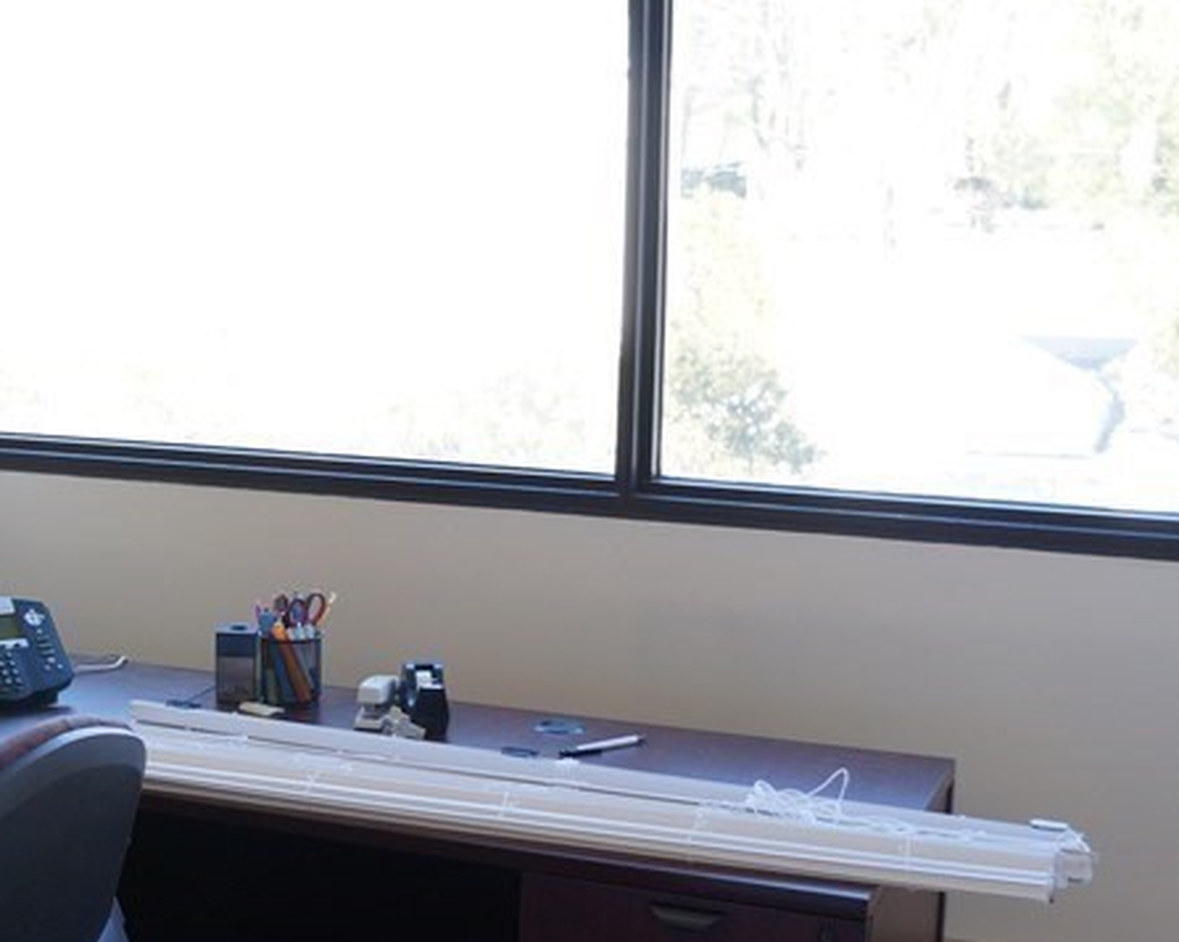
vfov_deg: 26.2
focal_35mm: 58
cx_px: 121
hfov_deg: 31.0
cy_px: 486
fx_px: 2023
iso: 320
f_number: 4
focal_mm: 18
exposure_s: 1/60
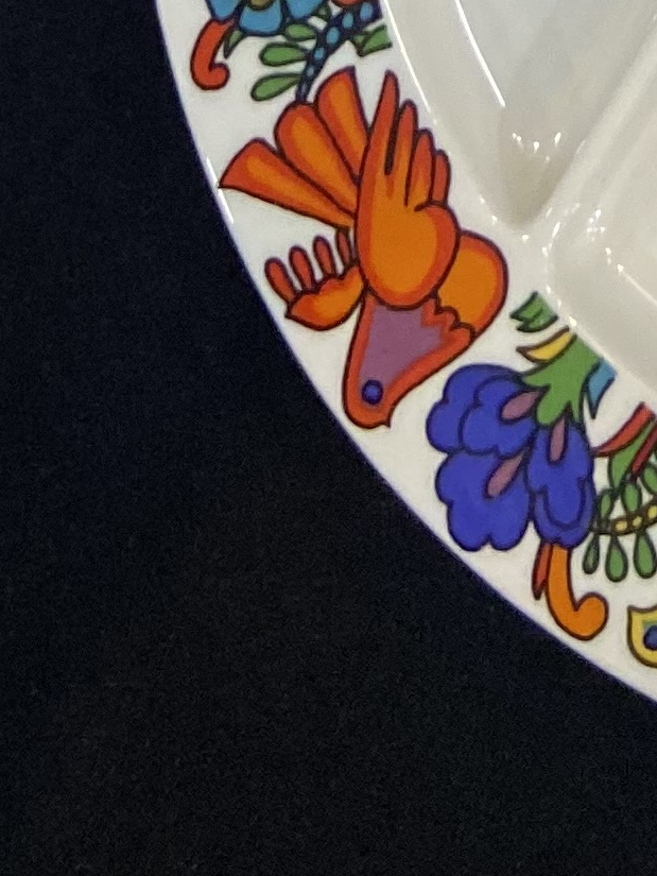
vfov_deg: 12.2
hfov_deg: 11.3
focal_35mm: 127
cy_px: -1248
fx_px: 3213
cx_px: 887
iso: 250
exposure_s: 1/50
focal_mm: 4.25
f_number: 1.8
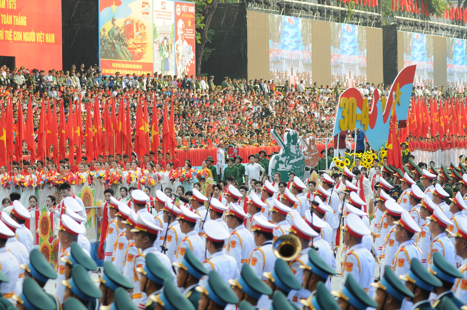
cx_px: 234
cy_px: 155
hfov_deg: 13.1
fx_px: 2040
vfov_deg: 8.7
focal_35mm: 158
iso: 400
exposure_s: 1/320
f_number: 4.5
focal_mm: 105
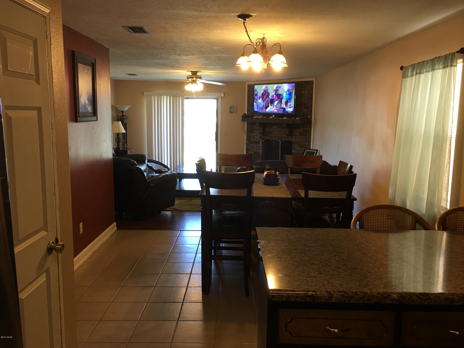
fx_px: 389
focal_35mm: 29
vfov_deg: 48.2
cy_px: 174
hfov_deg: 61.7
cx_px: 232
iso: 32
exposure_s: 1/15
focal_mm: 4.15
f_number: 2.2
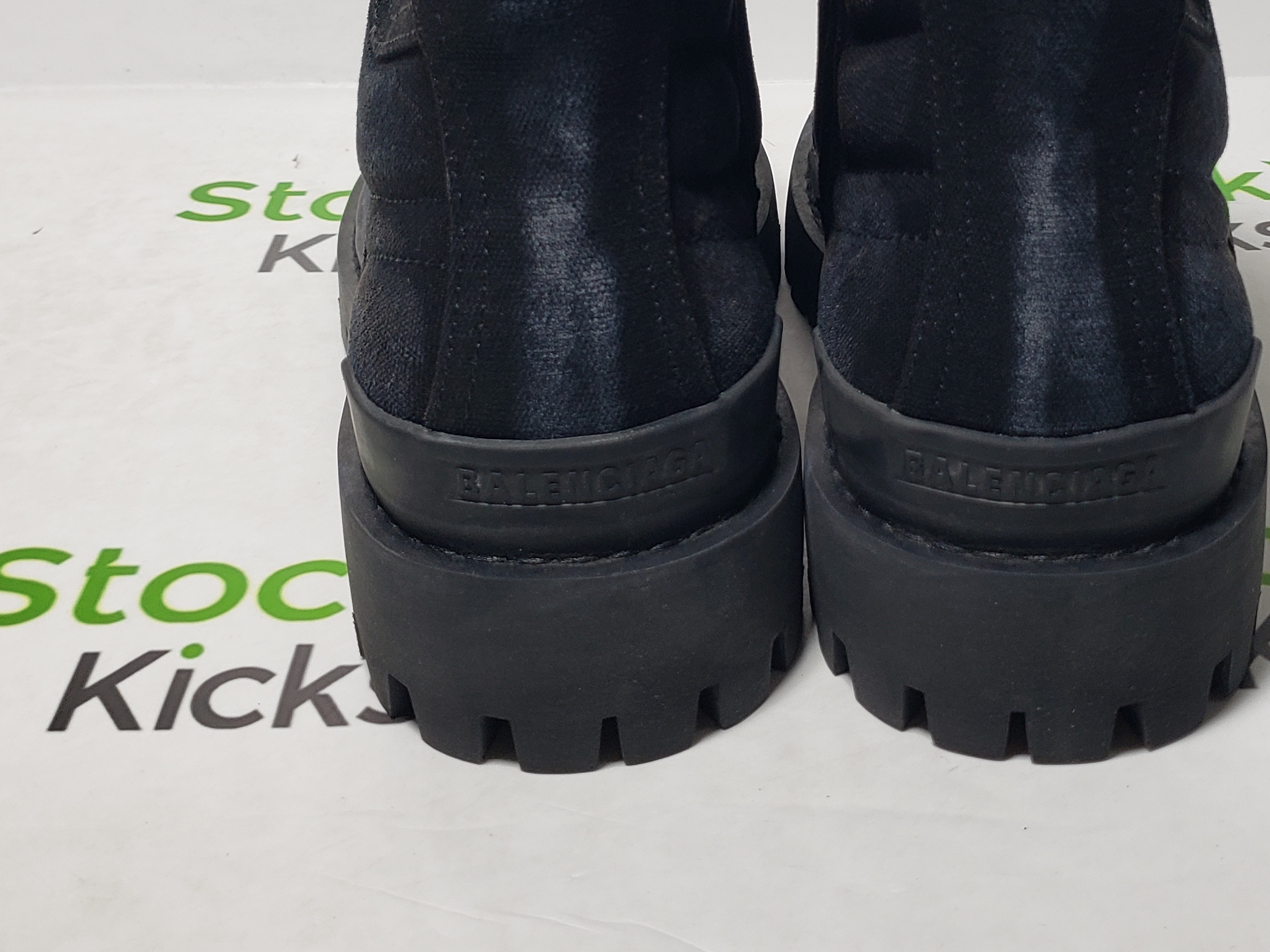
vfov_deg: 28.1
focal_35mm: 51
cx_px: 751
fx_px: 1871
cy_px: 212
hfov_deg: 37.4
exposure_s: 1/367
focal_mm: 4.3
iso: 50
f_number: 1.5
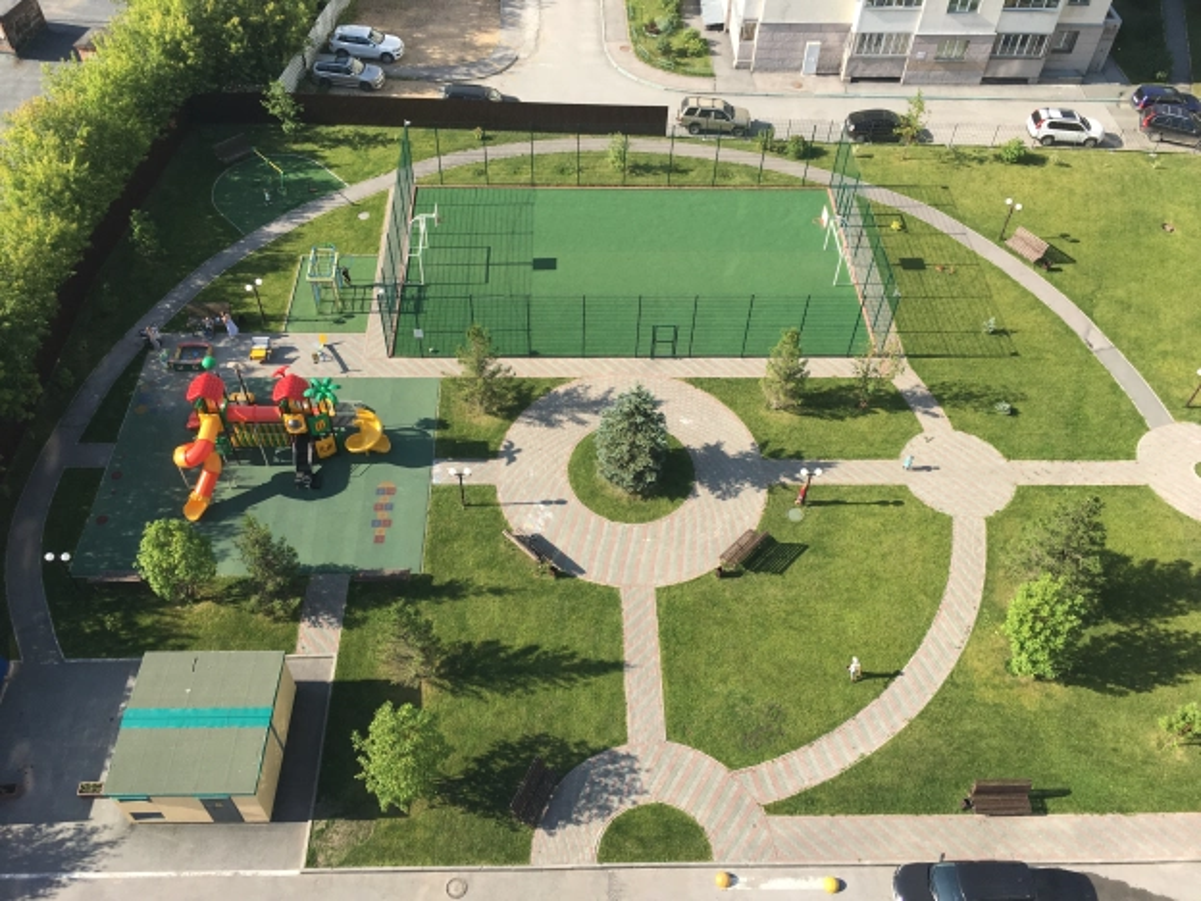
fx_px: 1006
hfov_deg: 61.7
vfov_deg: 48.2
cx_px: 600
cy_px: 450
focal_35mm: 29
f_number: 2.2
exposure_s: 1/801
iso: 25
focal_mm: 4.15
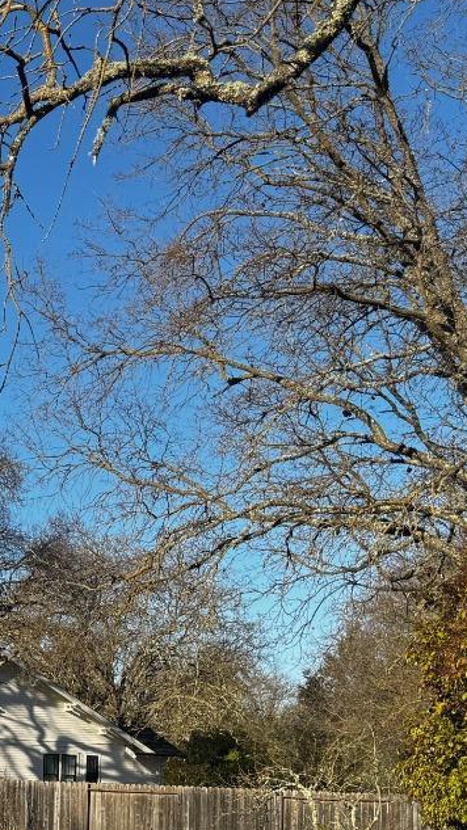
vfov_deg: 32.4
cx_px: -235
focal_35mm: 62
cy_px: 723
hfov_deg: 17.4
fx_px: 1365
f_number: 1.78
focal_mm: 6.76
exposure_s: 1/3096
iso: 80
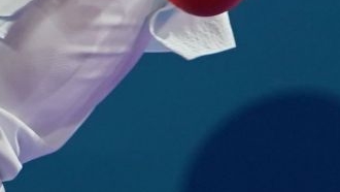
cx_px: -111
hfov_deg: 1.4
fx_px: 13602
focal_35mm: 1508
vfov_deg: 0.8
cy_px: -382
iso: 1000
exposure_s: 1/1000
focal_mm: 176
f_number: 2.8
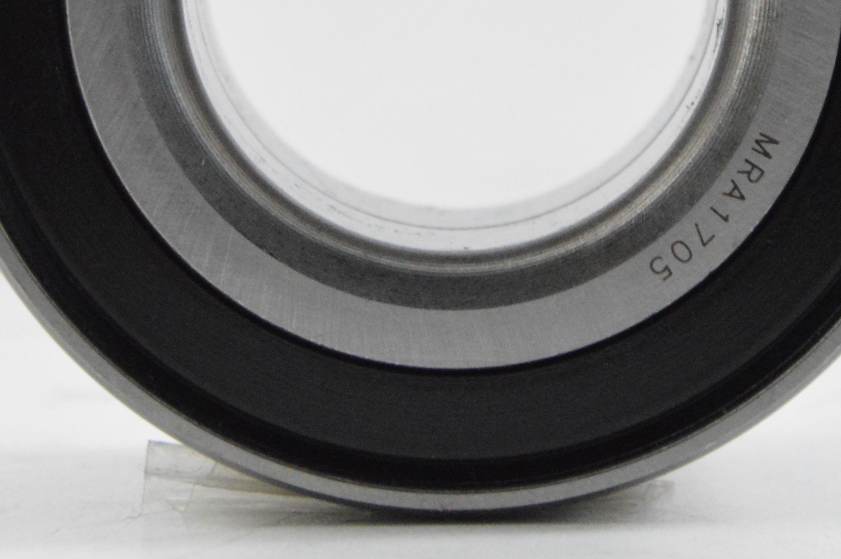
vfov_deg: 4.5
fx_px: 7165
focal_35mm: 307
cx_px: 476
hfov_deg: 6.7
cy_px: -54
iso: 3200
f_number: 8
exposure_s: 1/100
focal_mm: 70
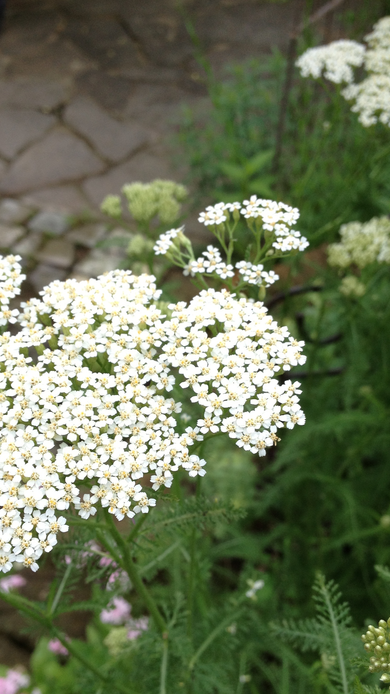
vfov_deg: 44.4
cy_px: 410
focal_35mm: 46
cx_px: 186
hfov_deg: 26.0
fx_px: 846
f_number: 2.4
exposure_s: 1/132
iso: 50
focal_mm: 4.28
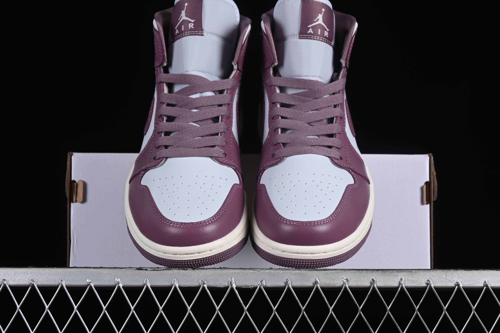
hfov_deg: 27.0
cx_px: 250
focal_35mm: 75
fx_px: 1042
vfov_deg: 18.2
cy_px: 166
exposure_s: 1/80
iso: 160
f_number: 8
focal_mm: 50
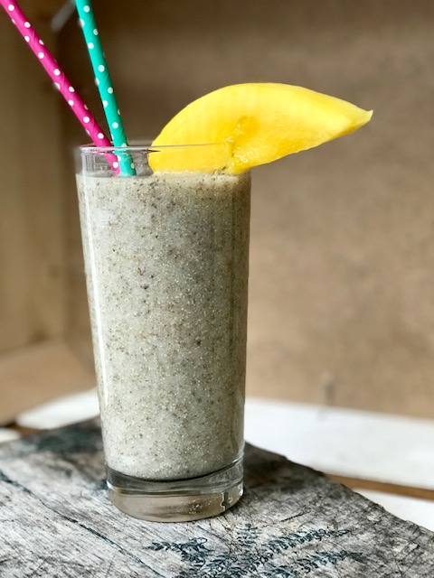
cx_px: 217
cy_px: 289
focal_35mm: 57
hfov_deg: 25.7
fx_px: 953
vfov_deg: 33.8
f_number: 2.8
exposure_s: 1/50
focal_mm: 6.6
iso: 250
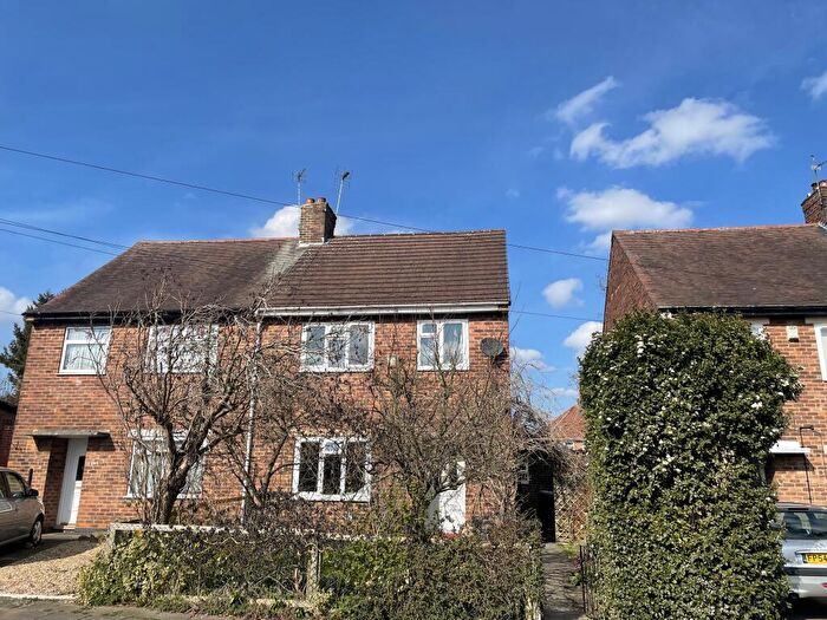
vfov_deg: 53.1
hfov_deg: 67.3
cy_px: 310
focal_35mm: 26
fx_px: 621
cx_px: 414
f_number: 1.6
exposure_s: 1/3300
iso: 32
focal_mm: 4.2
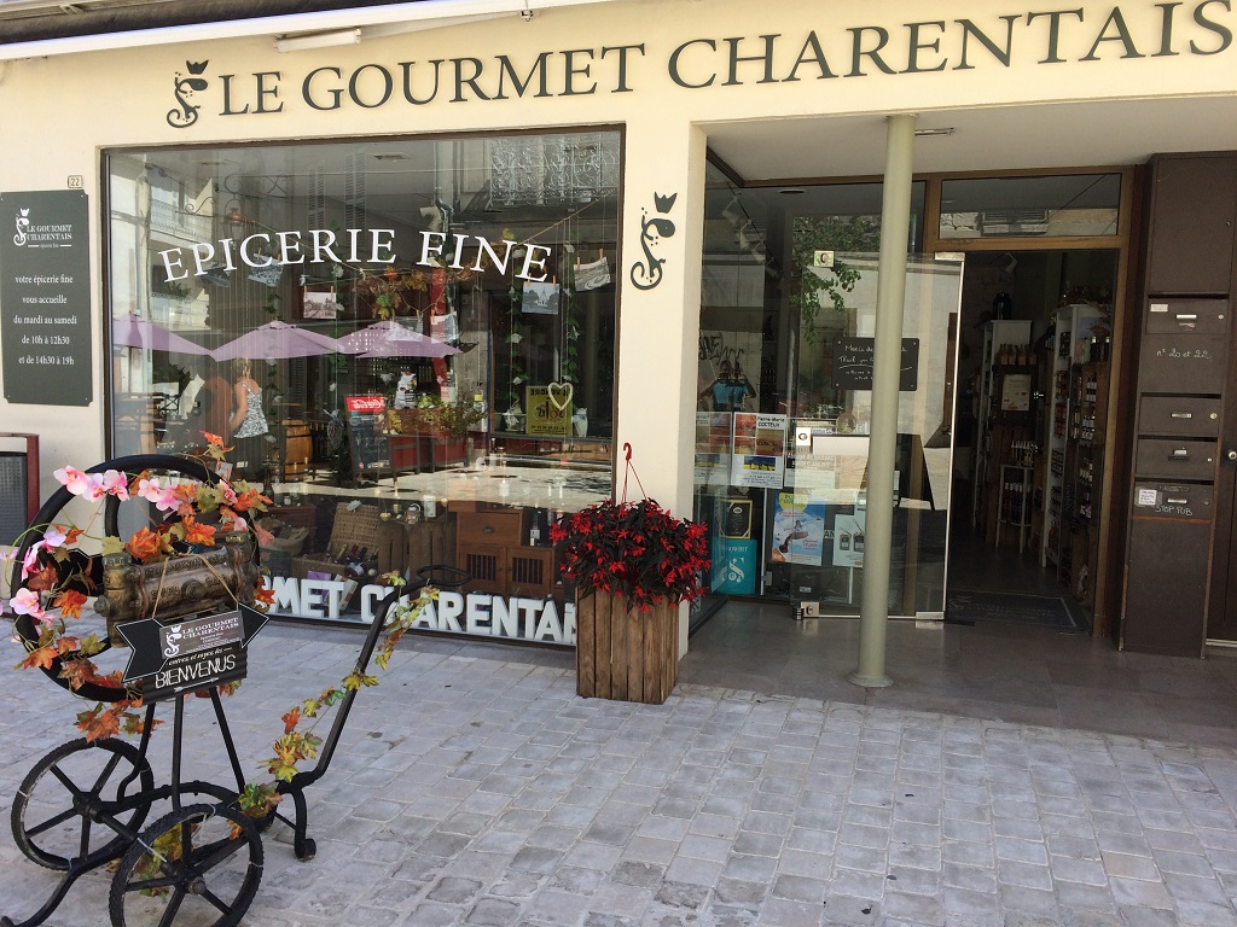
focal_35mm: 29
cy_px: 464
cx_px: 618
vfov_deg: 48.2
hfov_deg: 61.7
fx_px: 1036
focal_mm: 4.15
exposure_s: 1/547
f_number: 2.2
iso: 32
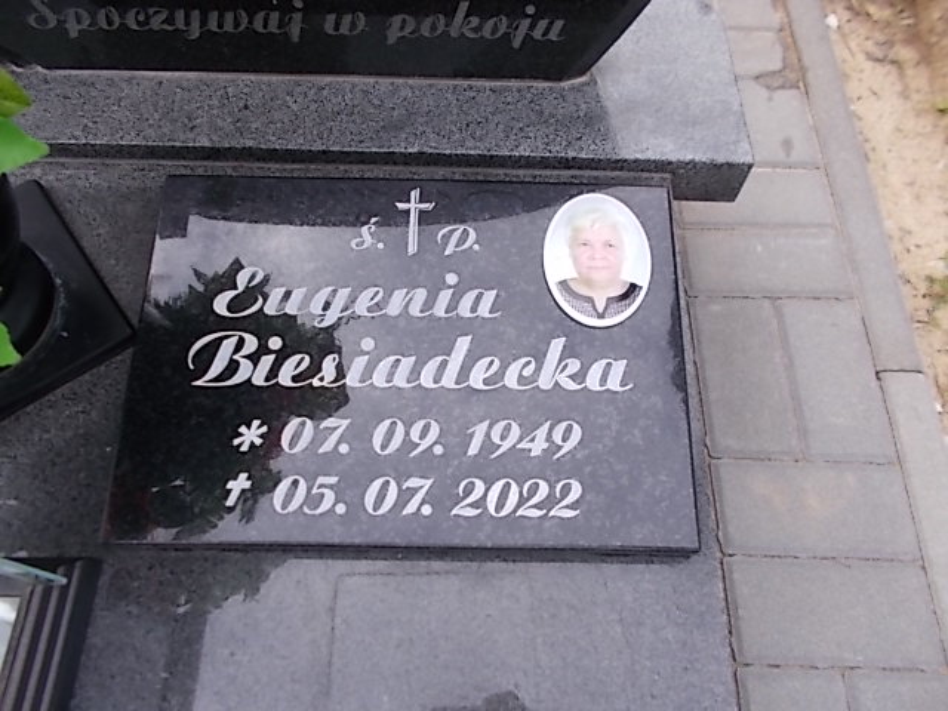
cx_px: 474
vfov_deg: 53.1
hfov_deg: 67.3
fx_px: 712
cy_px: 356
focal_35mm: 26
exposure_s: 1/400
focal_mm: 4.6
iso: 80
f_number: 3.2
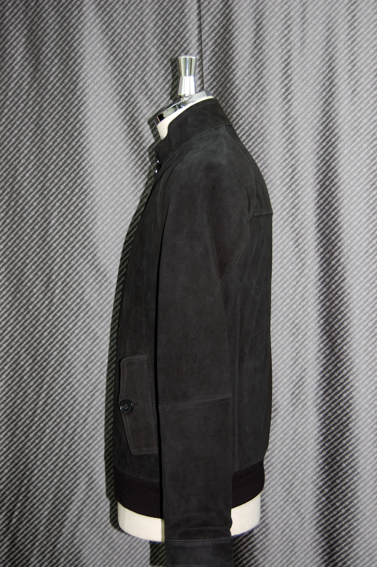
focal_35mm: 48
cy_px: 284
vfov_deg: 41.1
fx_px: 755
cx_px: 188
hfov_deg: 28.0
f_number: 4.5
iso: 400
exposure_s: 1/60
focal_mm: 32
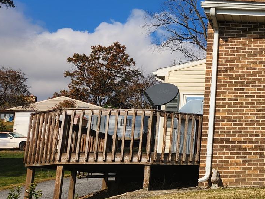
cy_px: 70
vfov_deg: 22.2
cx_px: 366
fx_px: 505
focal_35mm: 66
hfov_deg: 24.6
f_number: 1.8
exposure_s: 1/2715
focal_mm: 5.4
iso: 20
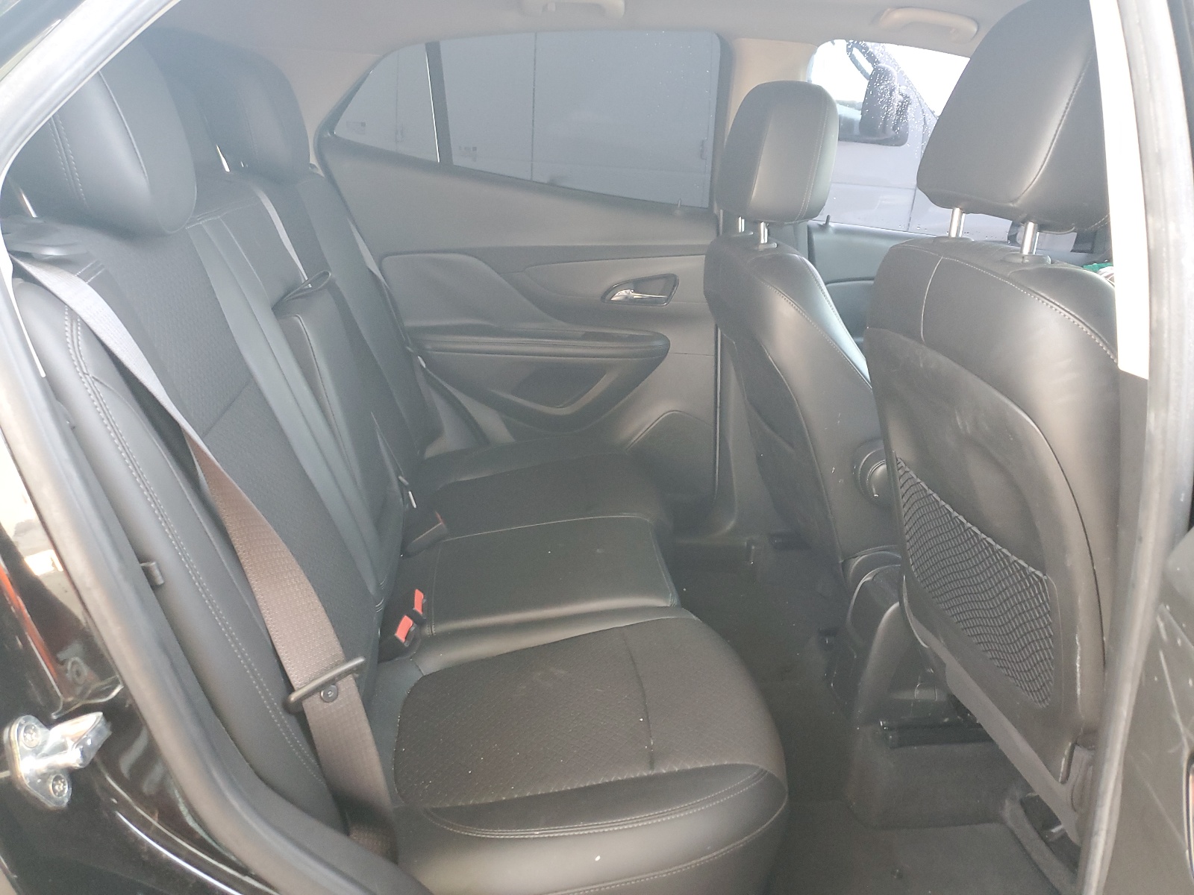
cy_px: 448
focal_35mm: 26
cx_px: 597
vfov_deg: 53.1
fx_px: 897
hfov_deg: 67.3
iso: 206
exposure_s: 1/60.2
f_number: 1.5
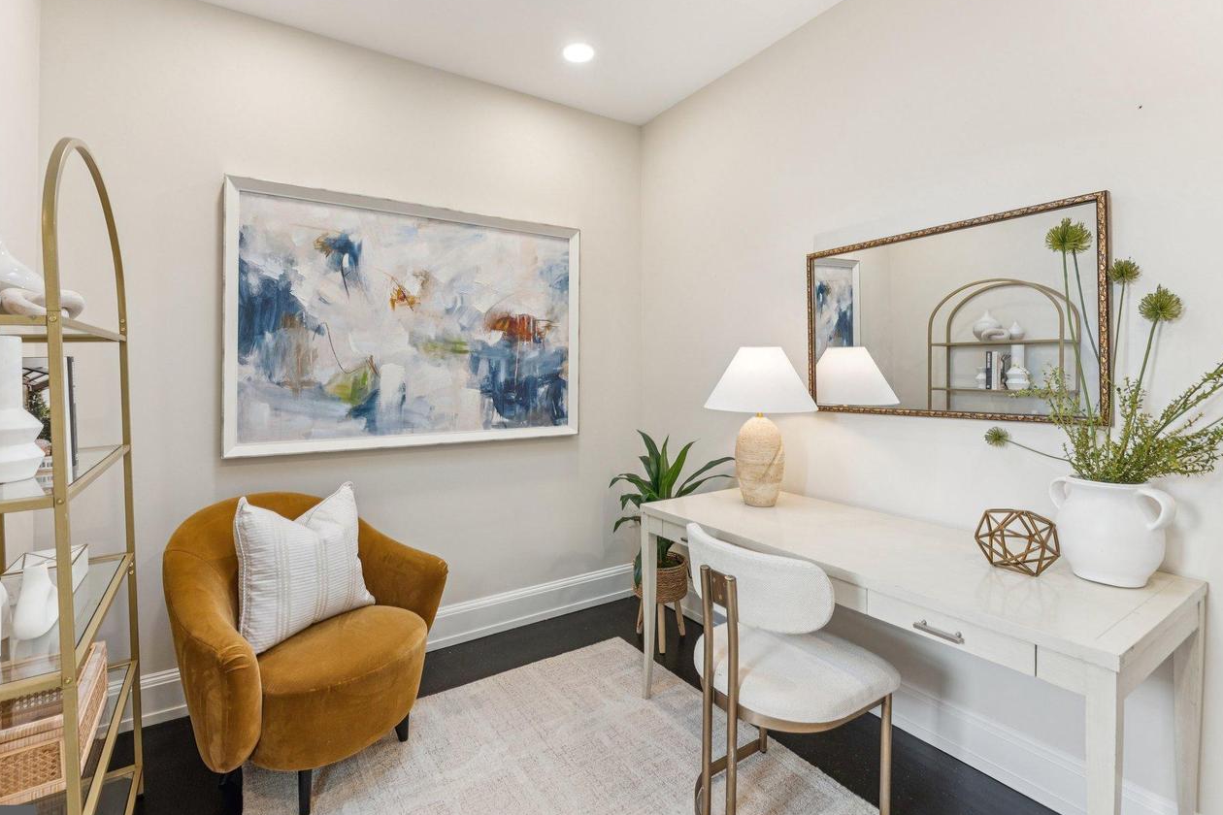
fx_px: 567
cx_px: 584
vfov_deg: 71.4
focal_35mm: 17
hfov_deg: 94.3
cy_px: 389
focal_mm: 14.6
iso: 200
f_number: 8
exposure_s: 1/15
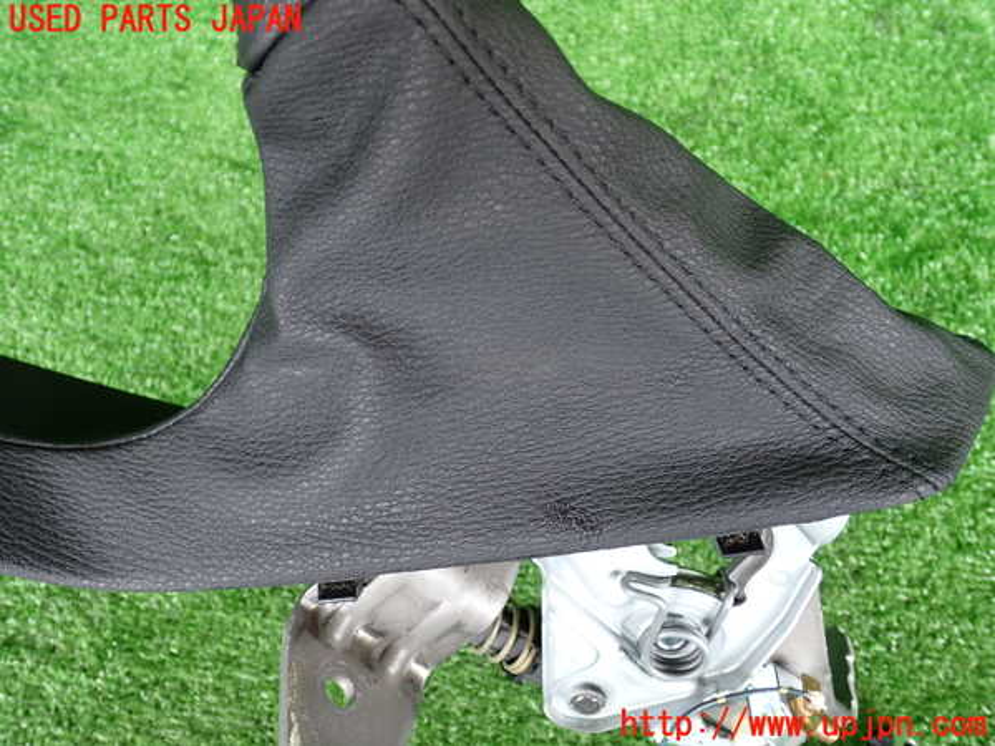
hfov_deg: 56.8
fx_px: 920
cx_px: 498
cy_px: 373
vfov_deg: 44.2
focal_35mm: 32
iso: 200
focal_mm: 5.79
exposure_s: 1/30
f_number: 2.4
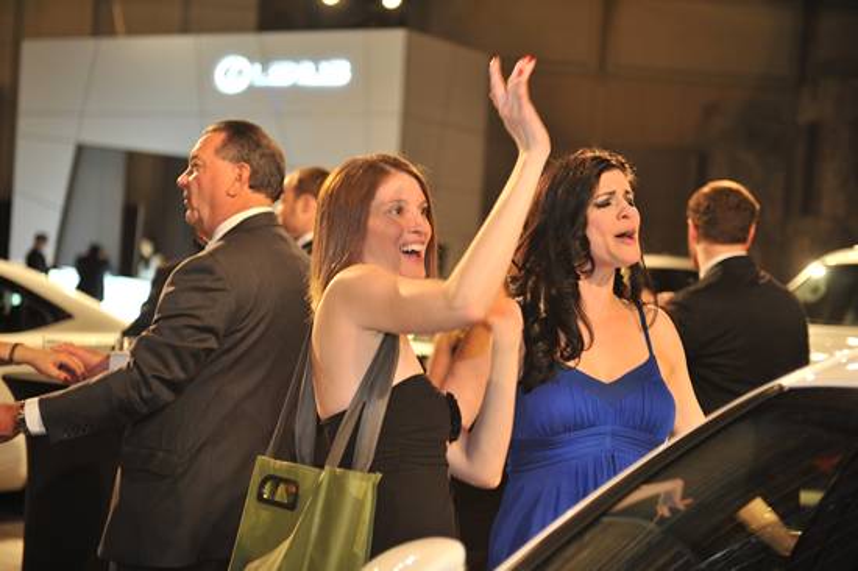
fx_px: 1667
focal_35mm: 70
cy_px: 286
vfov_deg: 19.4
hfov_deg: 28.9
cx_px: 429
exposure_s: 1/100
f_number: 2.8
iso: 1250
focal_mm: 70
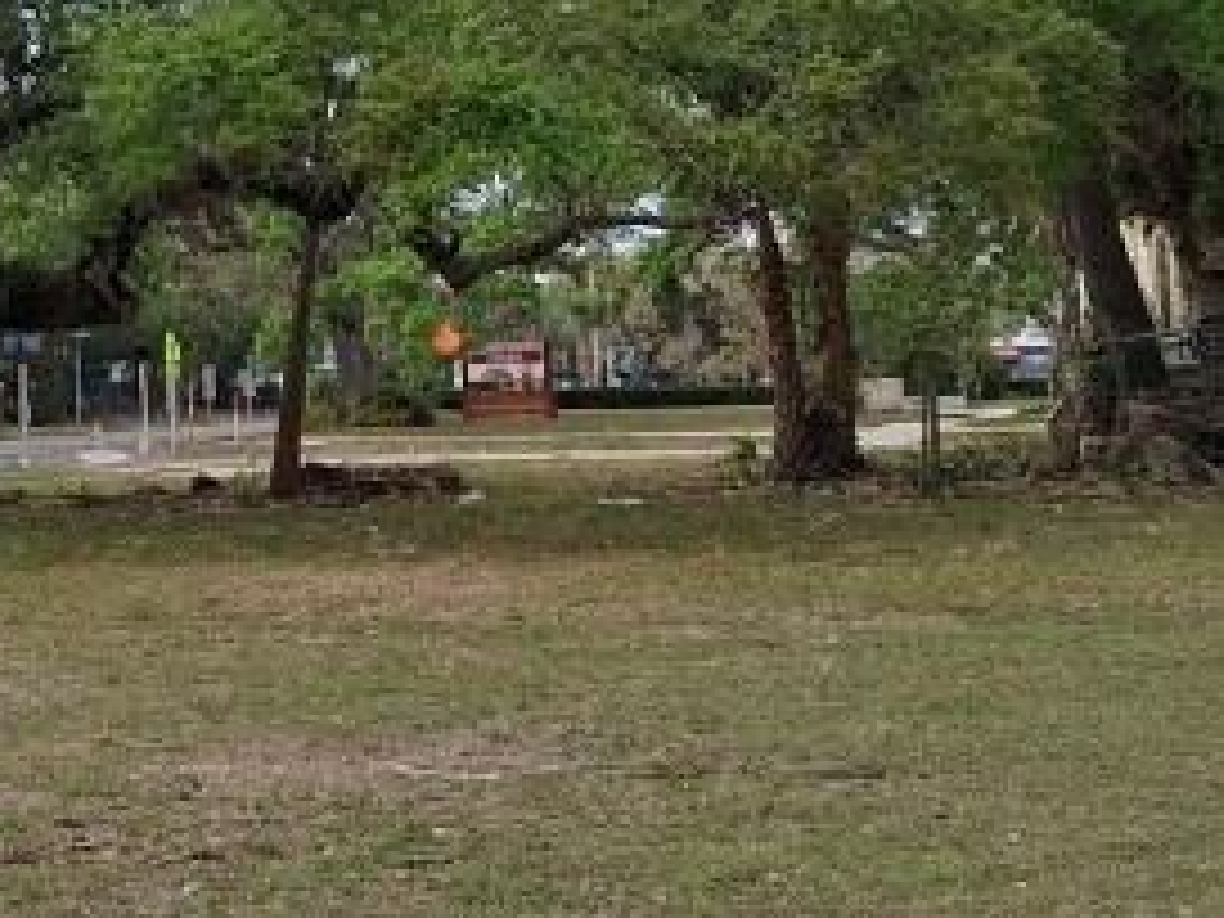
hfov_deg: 19.8
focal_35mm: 98
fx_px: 3465
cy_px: 72
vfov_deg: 14.9
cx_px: 234
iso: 25
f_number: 1.8
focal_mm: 3.98
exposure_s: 1/545
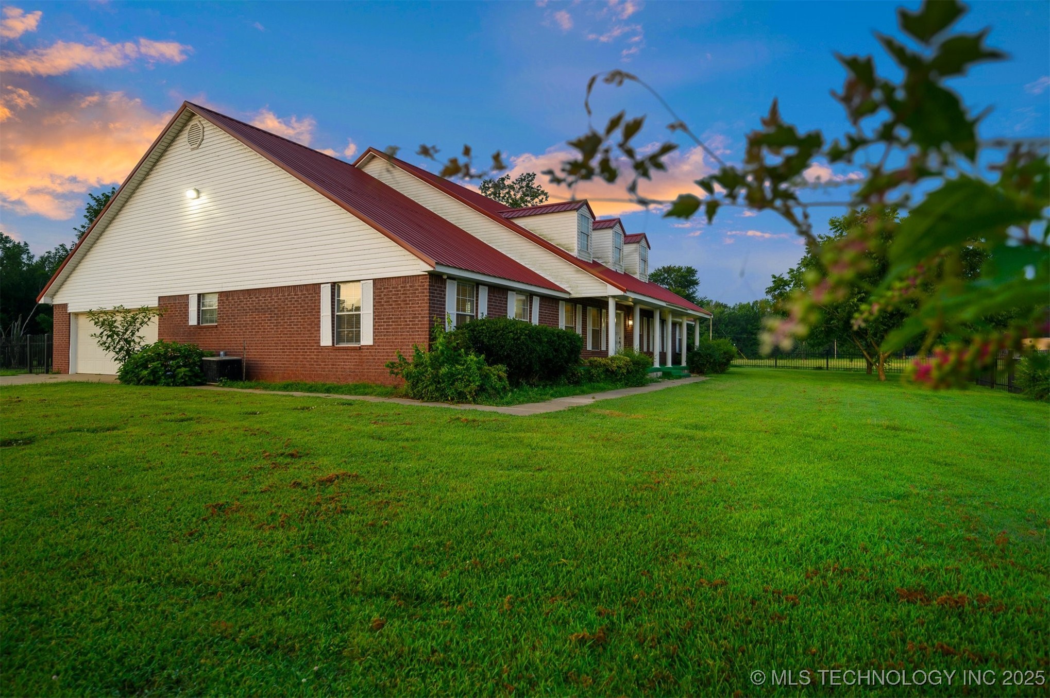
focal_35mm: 20
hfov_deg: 84.0
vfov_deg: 61.8
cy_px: 349
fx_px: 583
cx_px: 525
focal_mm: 20
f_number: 4
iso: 200
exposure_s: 1/40
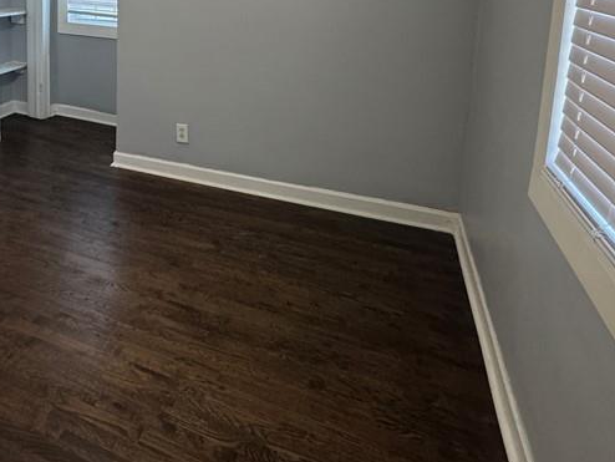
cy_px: 32
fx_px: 515
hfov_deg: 55.9
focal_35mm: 29
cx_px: 100
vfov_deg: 43.4
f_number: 2.2
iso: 250
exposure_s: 1/60
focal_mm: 2.22
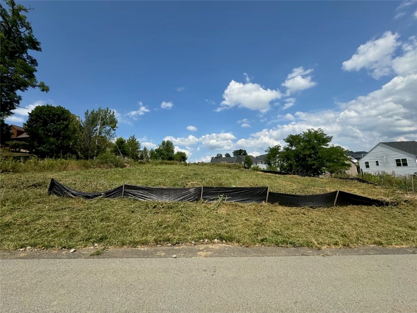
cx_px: 208
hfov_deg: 102.1
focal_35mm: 14
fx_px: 169
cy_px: 156
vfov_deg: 85.7
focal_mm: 2.22
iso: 40
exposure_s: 1/2584
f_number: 2.2
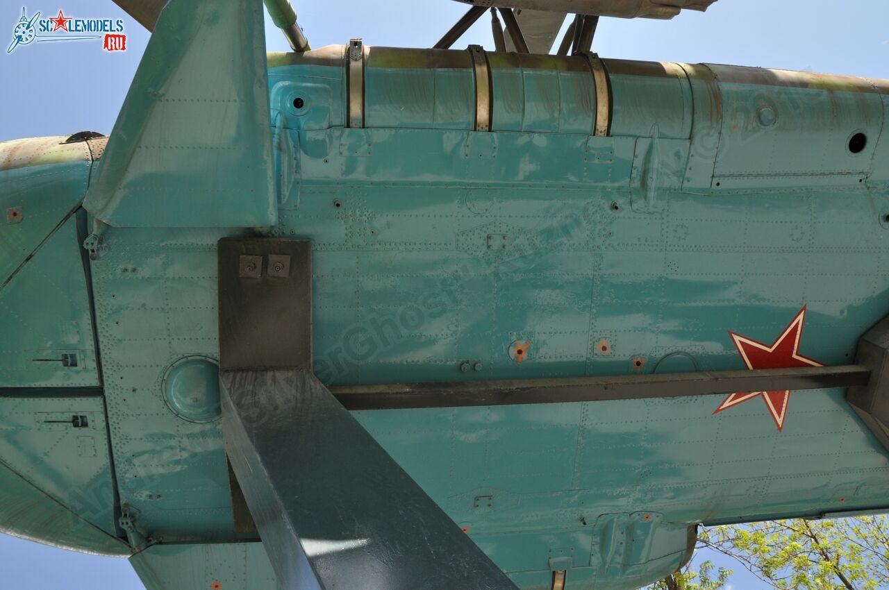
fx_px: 629
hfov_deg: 70.5
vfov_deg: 50.3
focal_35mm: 26
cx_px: 444
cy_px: 295
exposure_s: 1/200
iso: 200
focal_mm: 17
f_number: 8
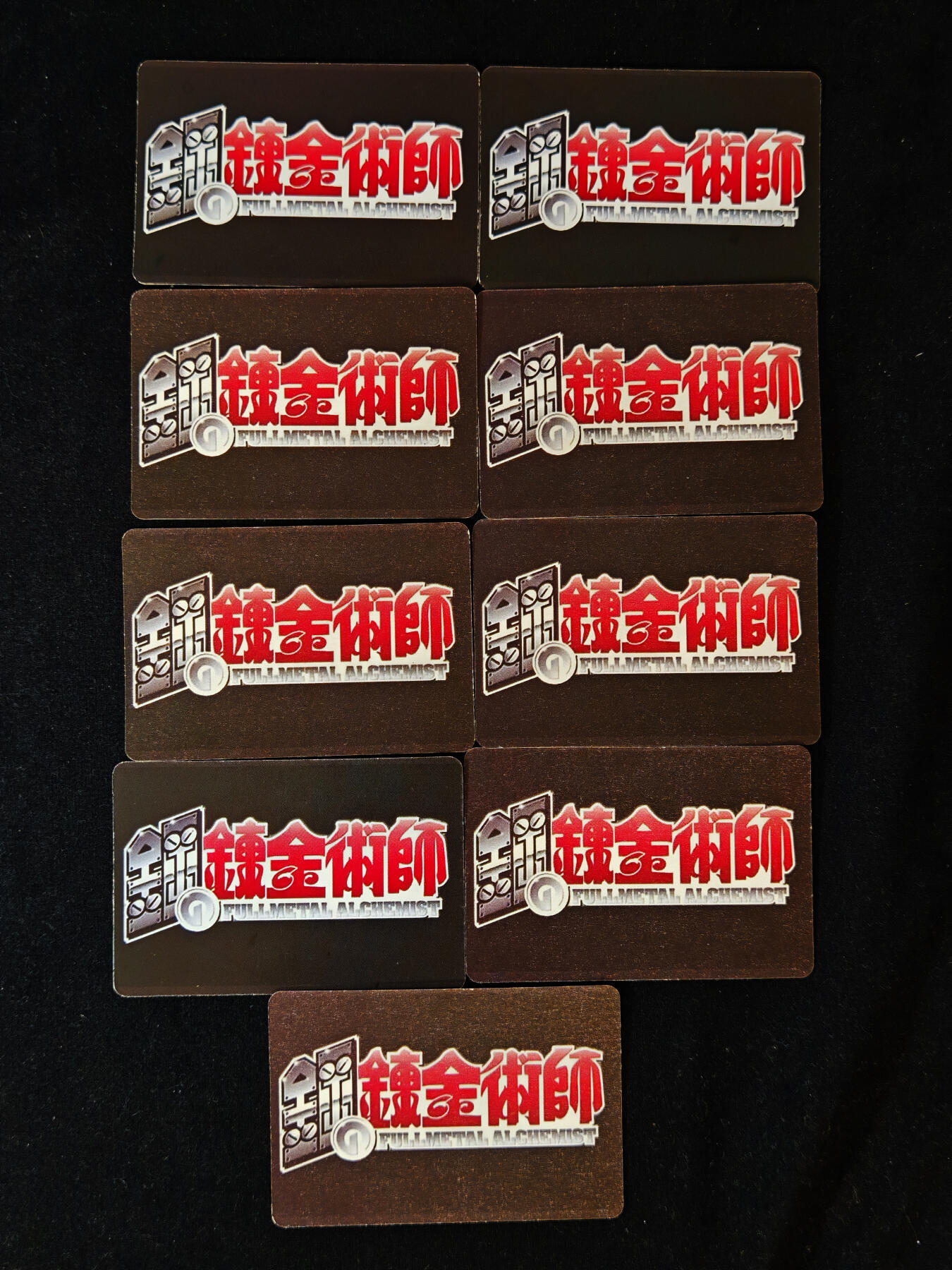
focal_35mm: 48
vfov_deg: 39.7
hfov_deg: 30.3
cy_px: 635
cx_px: 476
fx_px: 1760
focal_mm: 6.67
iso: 320
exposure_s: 1/33
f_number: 1.9
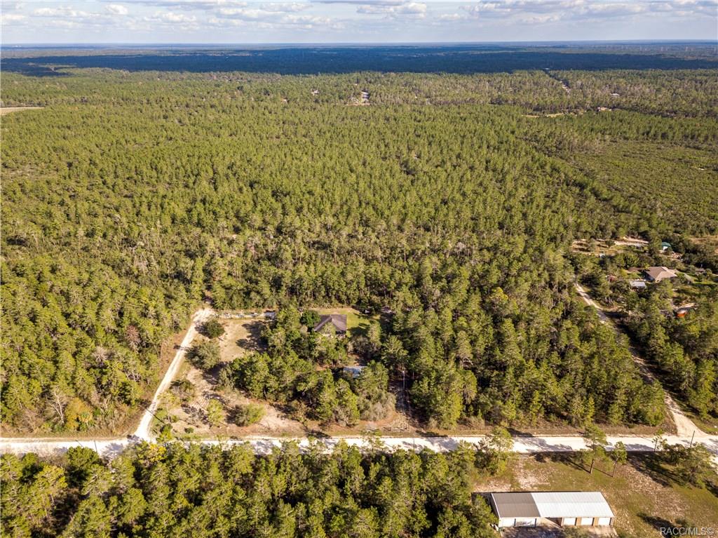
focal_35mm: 26
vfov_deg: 53.0
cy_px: 269
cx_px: 359
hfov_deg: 67.3
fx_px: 539
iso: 100
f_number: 2.2
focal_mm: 4.73
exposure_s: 1/500
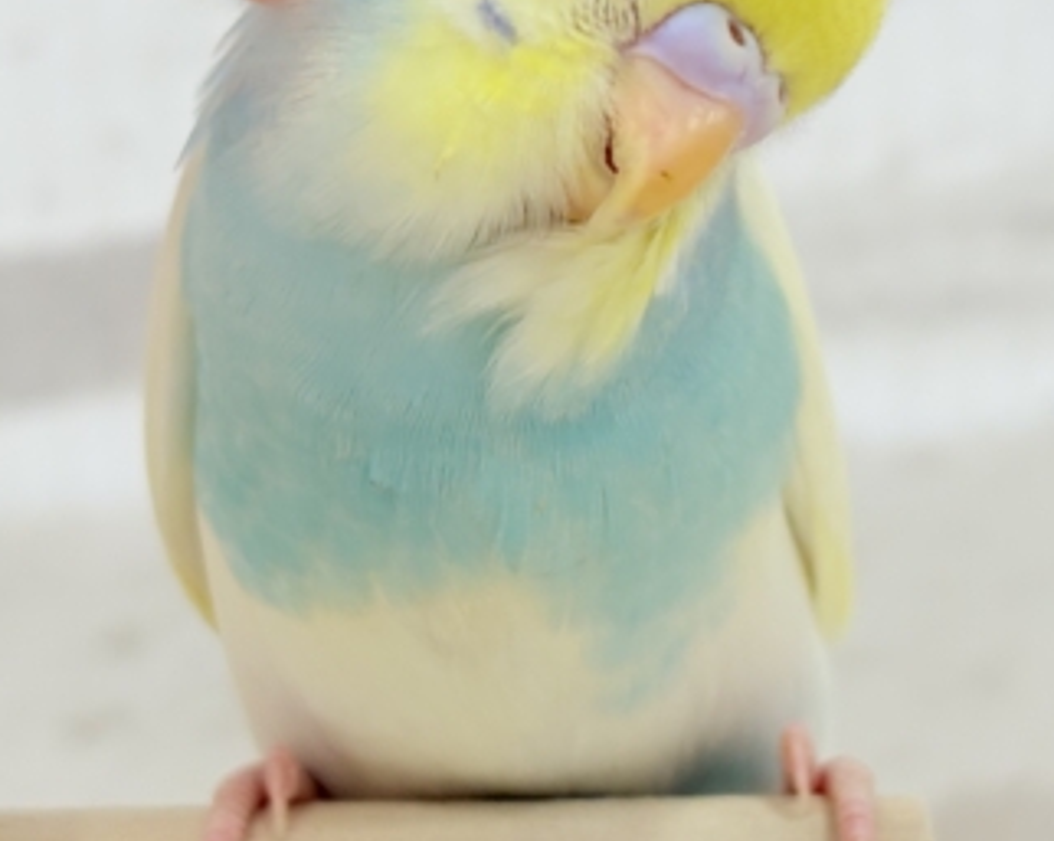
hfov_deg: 19.0
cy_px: 304
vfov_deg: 15.2
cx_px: 651
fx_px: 3148
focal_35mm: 101
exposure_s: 1/100
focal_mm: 5.96
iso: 64
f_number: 1.6
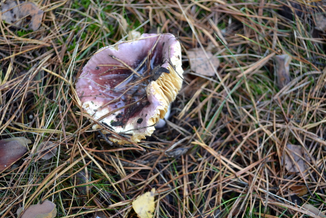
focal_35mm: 39
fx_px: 353
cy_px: 109
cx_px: 163
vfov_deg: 34.2
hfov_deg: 49.5
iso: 400
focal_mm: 26
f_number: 5
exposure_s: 1/60
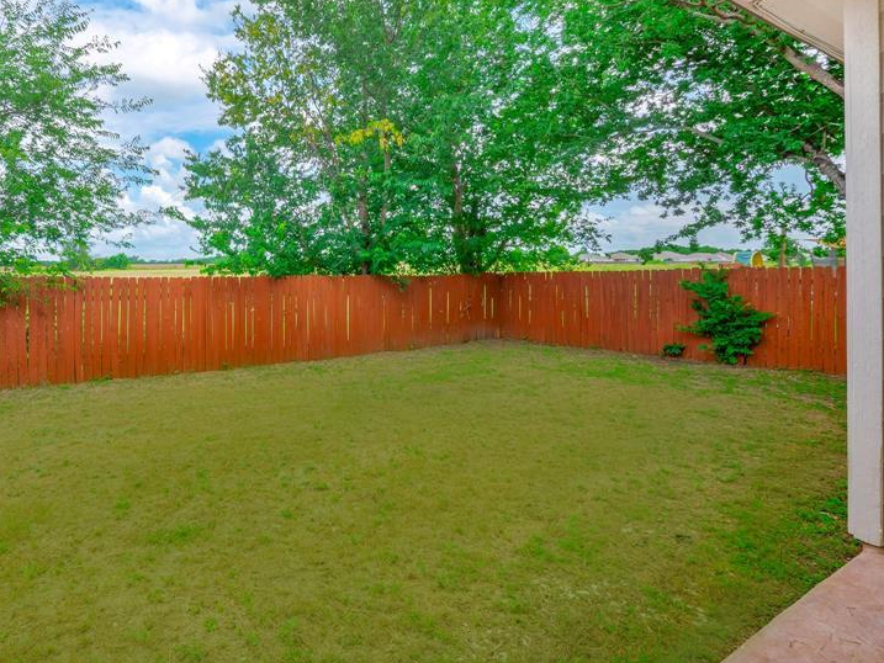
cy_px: 271
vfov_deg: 65.5
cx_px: 293
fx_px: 511
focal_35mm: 20
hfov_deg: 79.0
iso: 200
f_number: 8
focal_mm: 7
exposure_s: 1/100
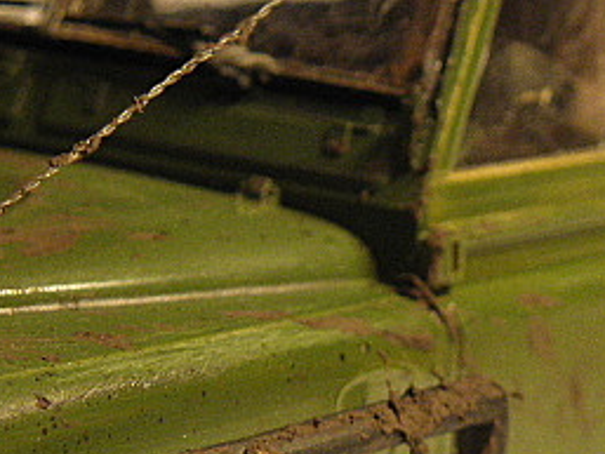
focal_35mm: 147
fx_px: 2570
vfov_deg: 10.0
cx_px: 466
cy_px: 482
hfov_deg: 13.4
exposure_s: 1/25
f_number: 3.6
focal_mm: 10.65
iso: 125
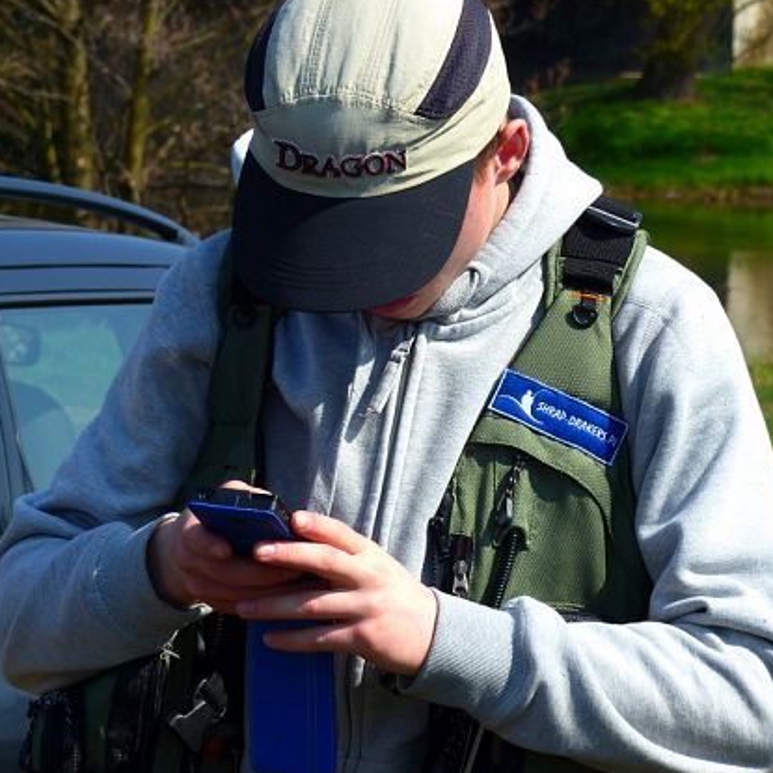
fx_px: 4447
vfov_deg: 9.9
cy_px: 357
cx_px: 440
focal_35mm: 176
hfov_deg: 9.9
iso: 100
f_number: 4
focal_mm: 24.3
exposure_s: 1/500
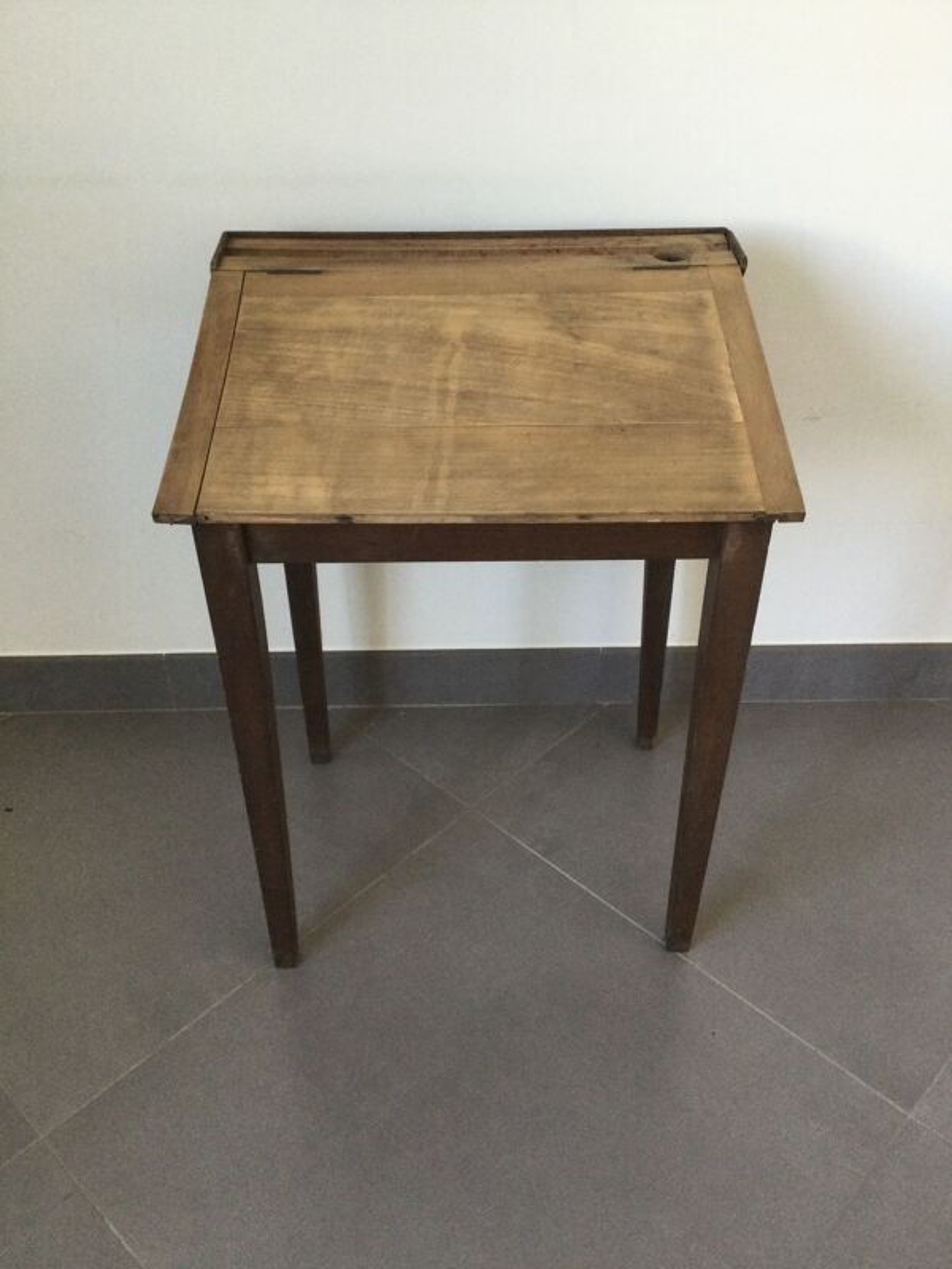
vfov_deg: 58.4
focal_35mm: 31
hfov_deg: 45.4
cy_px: 634
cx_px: 476
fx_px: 1137
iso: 64
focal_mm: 3.3
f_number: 2.4
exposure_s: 1/33
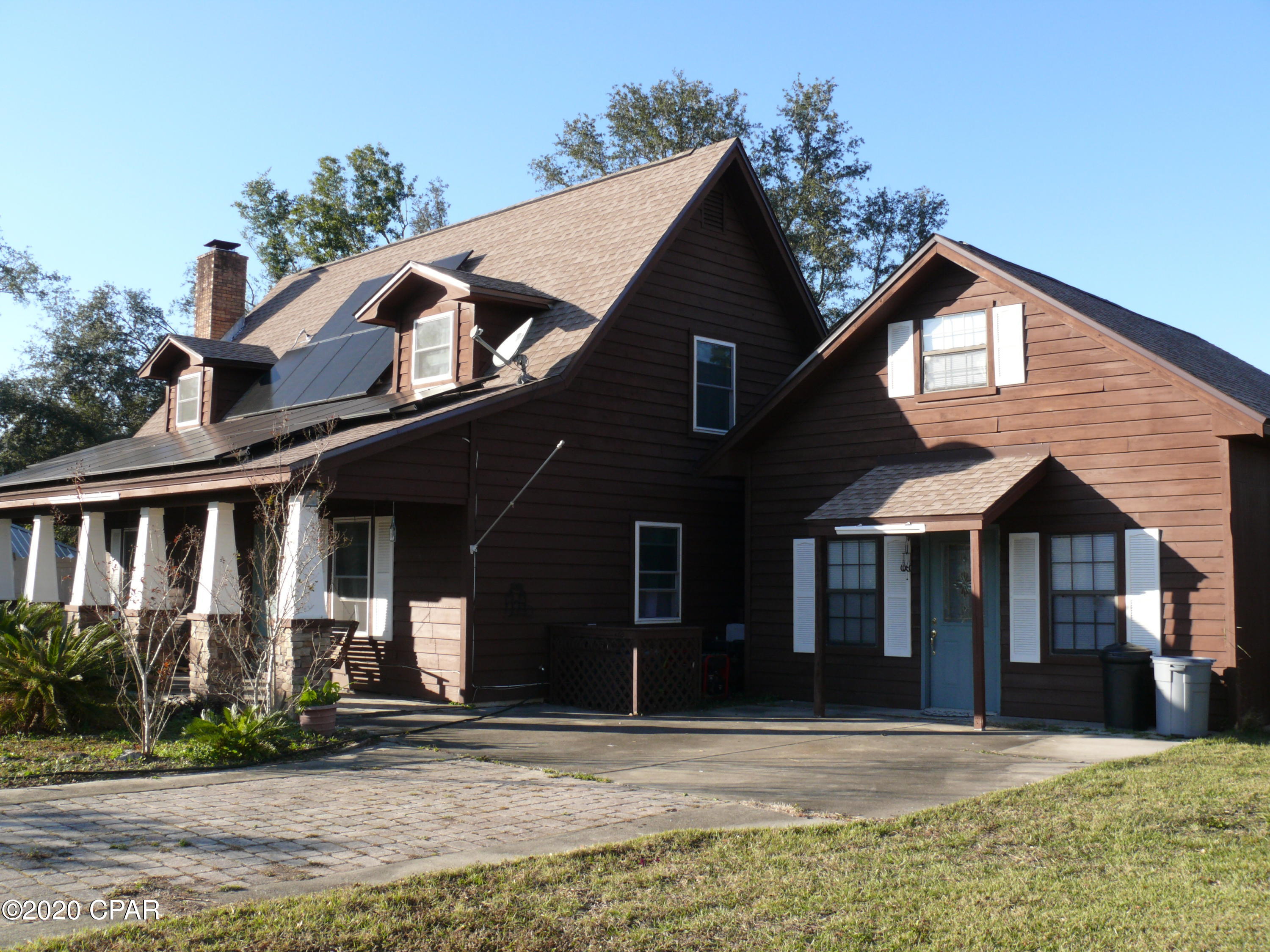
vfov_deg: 40.7
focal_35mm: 35
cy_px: 476
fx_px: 1284
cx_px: 635
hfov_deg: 52.6
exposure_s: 1/200
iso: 100
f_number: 5.6
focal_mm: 7.4
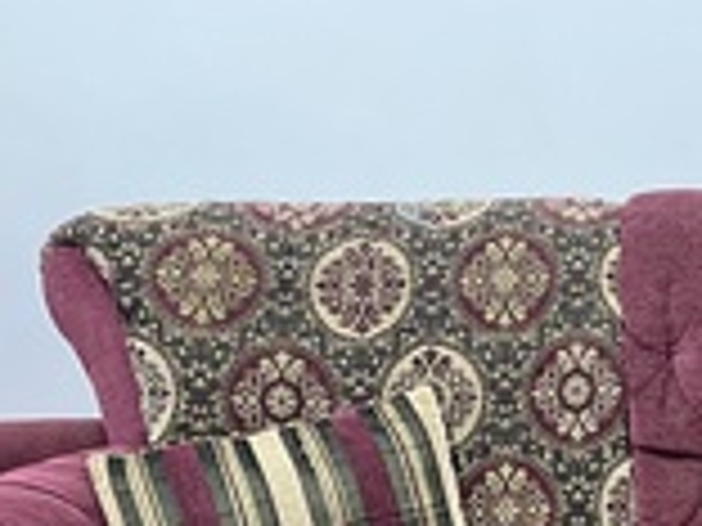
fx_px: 1541
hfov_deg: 22.6
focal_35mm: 76
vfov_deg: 18.2
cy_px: 659
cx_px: 938
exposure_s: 1/60
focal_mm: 5.1
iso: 320
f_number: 1.6
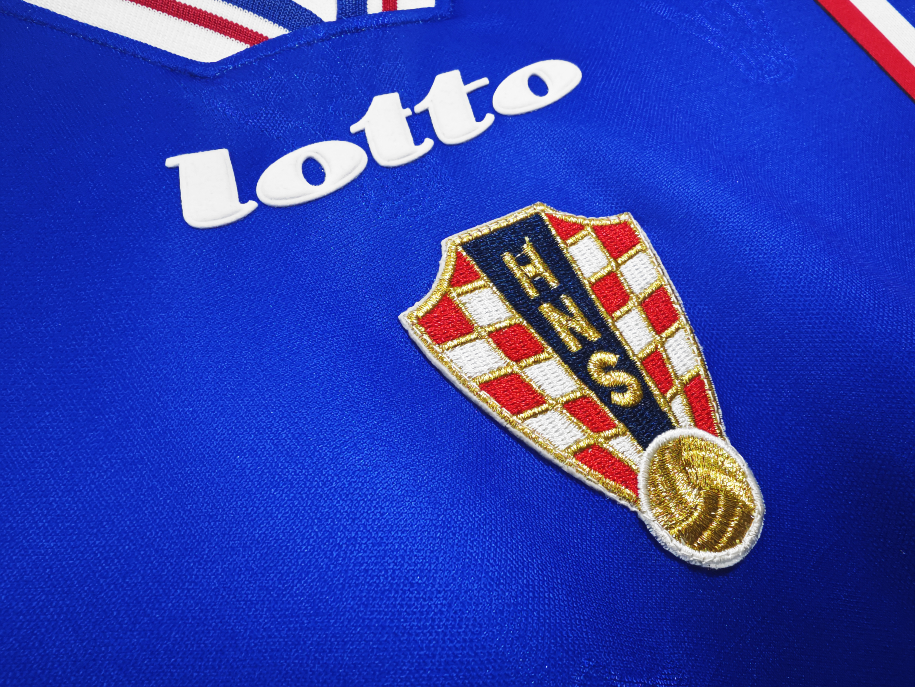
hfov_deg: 73.9
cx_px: 458
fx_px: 608
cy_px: 344
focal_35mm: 23
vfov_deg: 58.9
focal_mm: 2.59
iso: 162
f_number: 2.2
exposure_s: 1/100
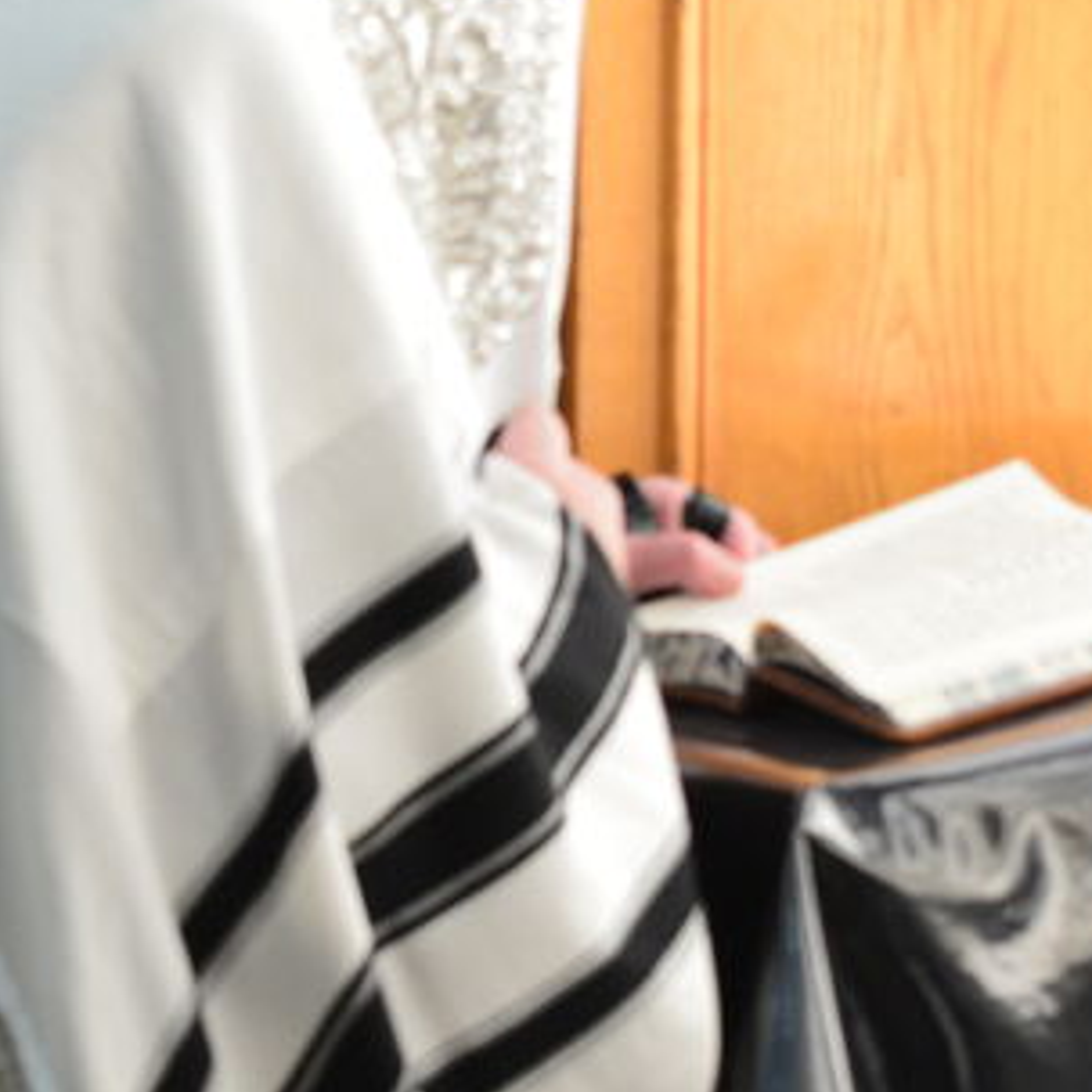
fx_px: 7709
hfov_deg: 8.1
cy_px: 389
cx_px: 382
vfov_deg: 8.1
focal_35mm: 216
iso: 1000
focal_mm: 55
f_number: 6.3
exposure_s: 1/160
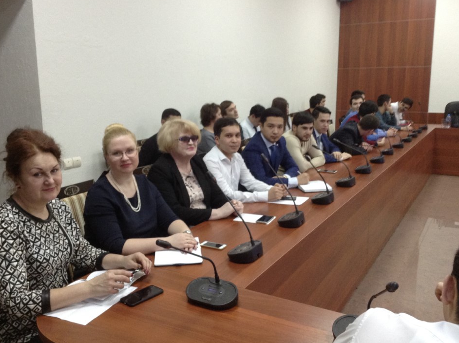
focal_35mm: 36
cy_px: 164
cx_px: 223
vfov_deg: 39.6
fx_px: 477
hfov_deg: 51.4
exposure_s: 1/24
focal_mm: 3.3
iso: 100
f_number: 2.4
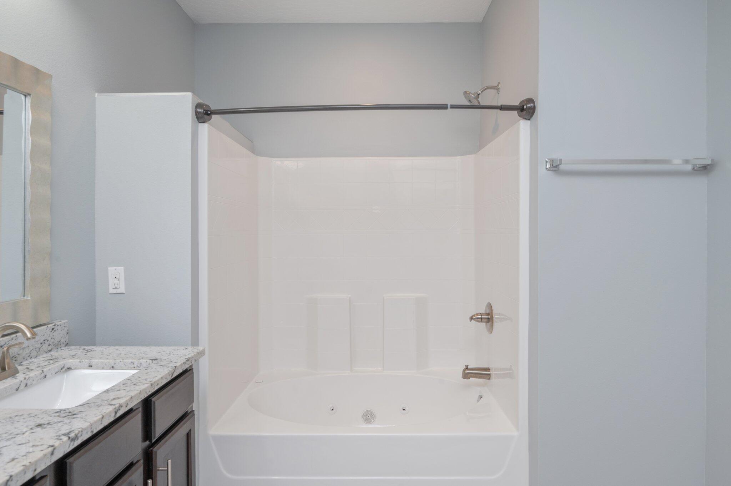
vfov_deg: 57.1
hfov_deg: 78.6
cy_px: 243
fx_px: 446
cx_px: 366
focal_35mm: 22
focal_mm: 22
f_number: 9
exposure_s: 1/30
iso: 160
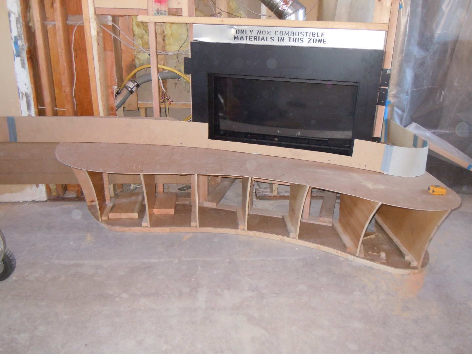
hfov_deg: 60.0
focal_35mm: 30
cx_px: 236
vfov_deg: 46.8
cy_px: 177
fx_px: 409
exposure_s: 1/20
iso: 320
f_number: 3.5
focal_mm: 5.4
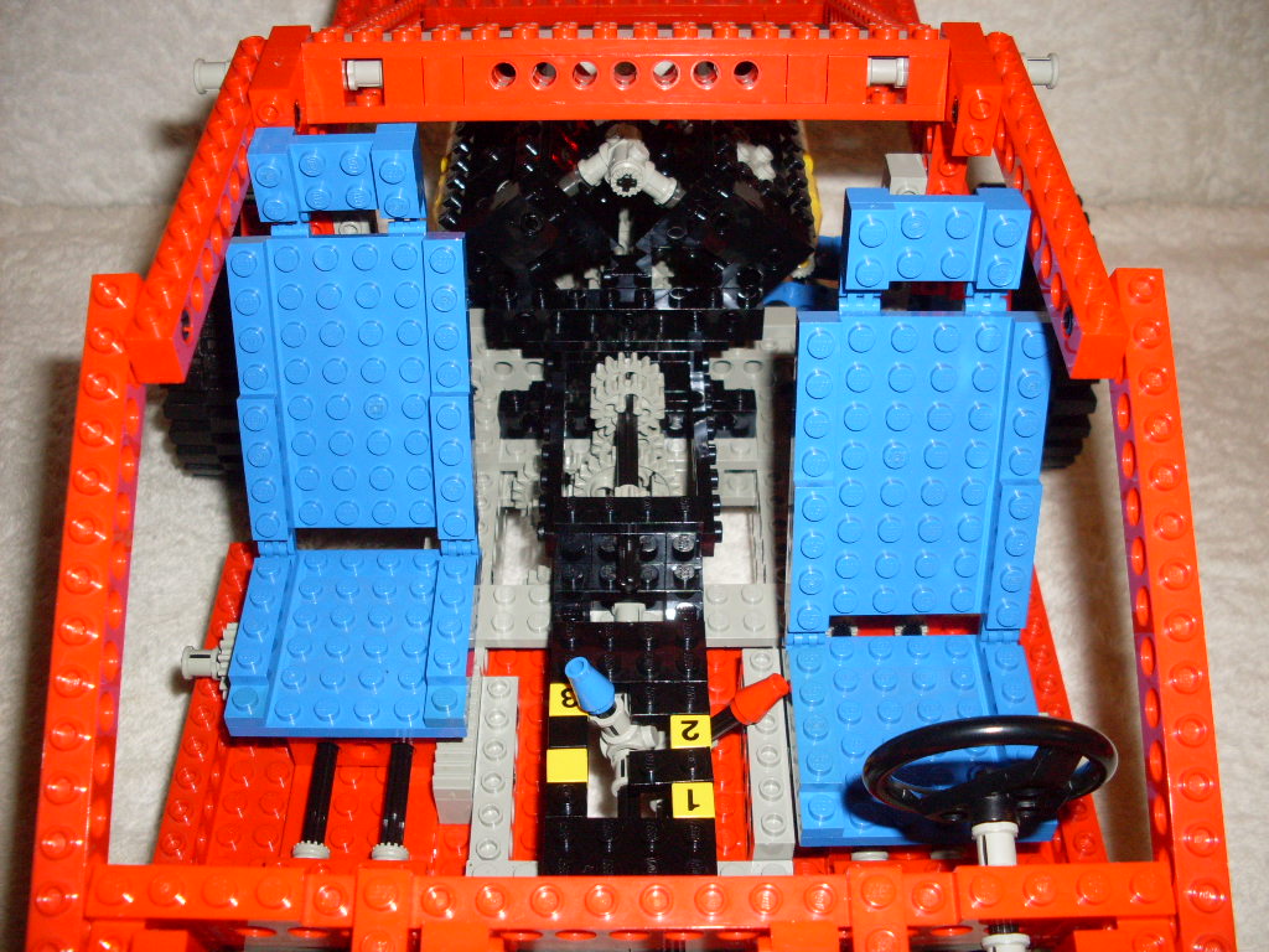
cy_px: 476
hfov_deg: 49.0
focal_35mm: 38
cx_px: 634
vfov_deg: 37.7
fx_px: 1393
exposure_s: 1/45
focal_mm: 6.3
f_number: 2.8
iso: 100
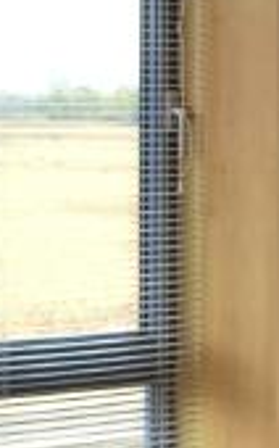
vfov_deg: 9.0
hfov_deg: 5.6
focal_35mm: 232
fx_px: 2827
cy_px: 385
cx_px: 150
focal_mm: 4.15
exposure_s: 1/100
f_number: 2.2
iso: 50
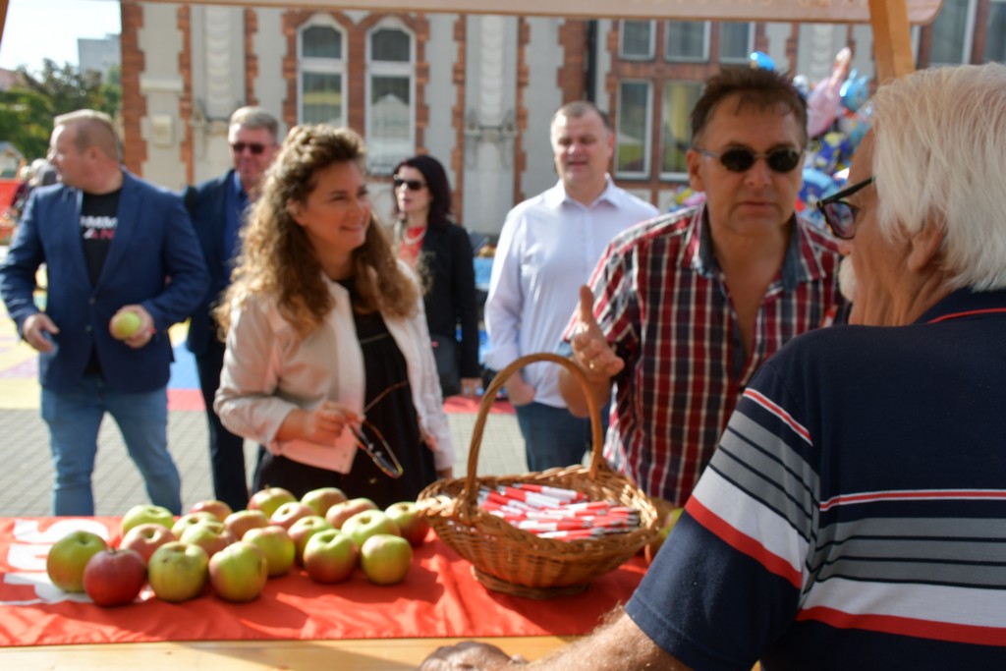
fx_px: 1090
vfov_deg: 34.2
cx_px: 503
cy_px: 336
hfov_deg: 49.5
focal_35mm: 39
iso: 180
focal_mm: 26
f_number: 8
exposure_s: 1/250
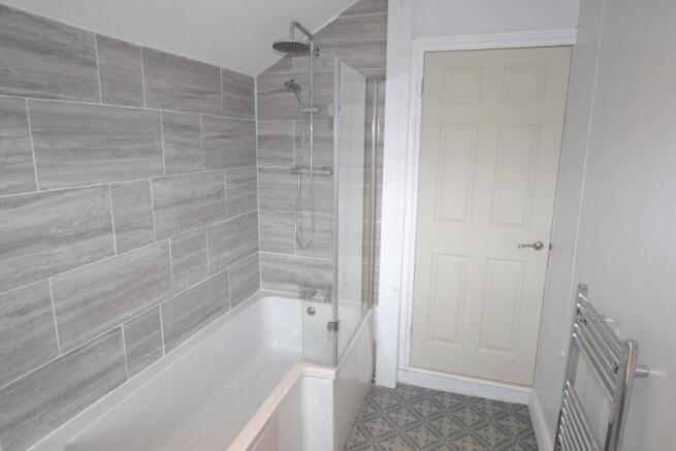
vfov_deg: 59.5
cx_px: 338
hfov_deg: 81.2
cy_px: 226
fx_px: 394
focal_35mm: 21
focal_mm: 14
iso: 900
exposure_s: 1/60
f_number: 3.5
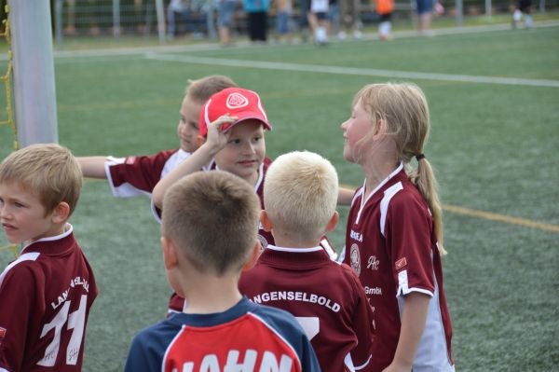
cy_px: 186
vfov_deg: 9.6
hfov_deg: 14.4
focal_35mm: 142
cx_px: 280
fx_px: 2211
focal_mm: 95
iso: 400
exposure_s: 1/800
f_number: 5.3
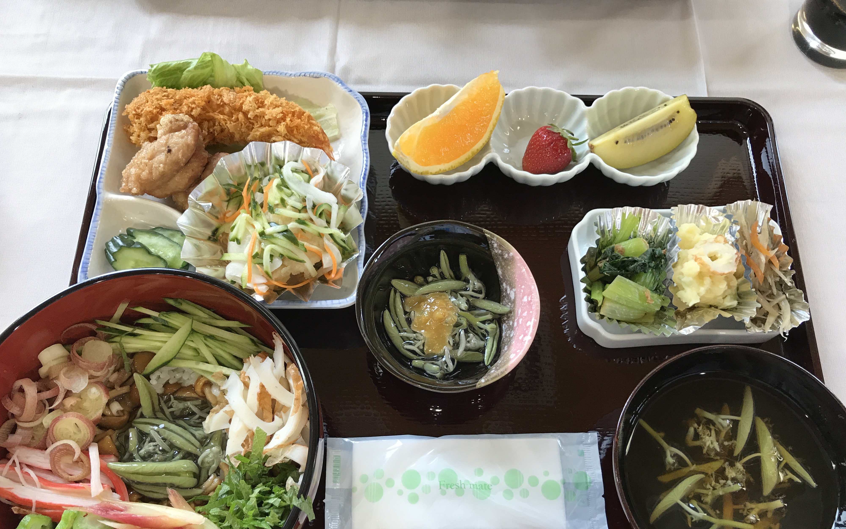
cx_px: 420
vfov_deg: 41.6
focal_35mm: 30
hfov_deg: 62.9
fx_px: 692
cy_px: 317
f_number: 1.8
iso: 20
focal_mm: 3.99
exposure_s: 1/33
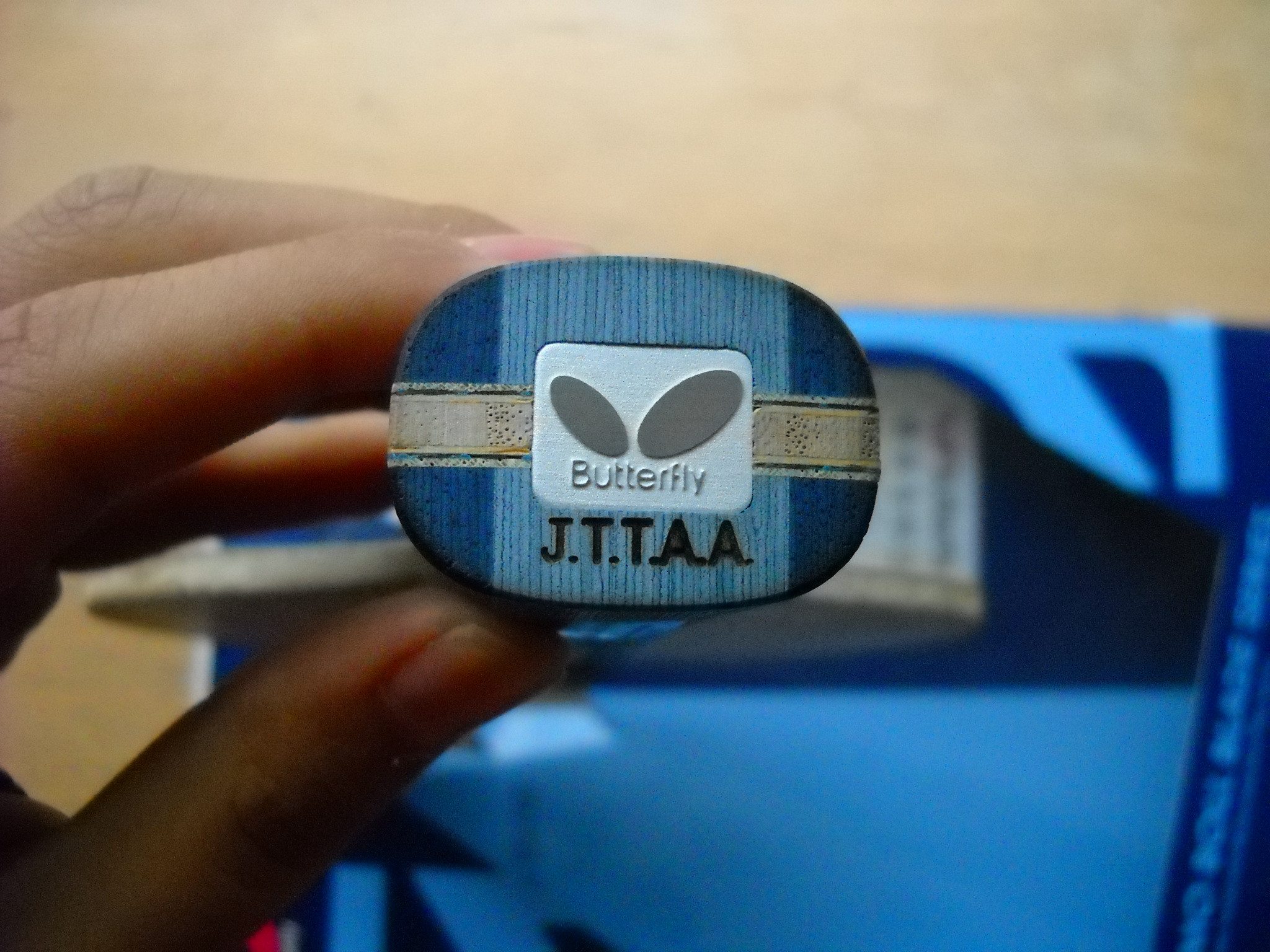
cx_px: 635
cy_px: 476
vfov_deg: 35.1
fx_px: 1504
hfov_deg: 45.8
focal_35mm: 41
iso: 800
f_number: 3.1
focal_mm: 6.72
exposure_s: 1/148
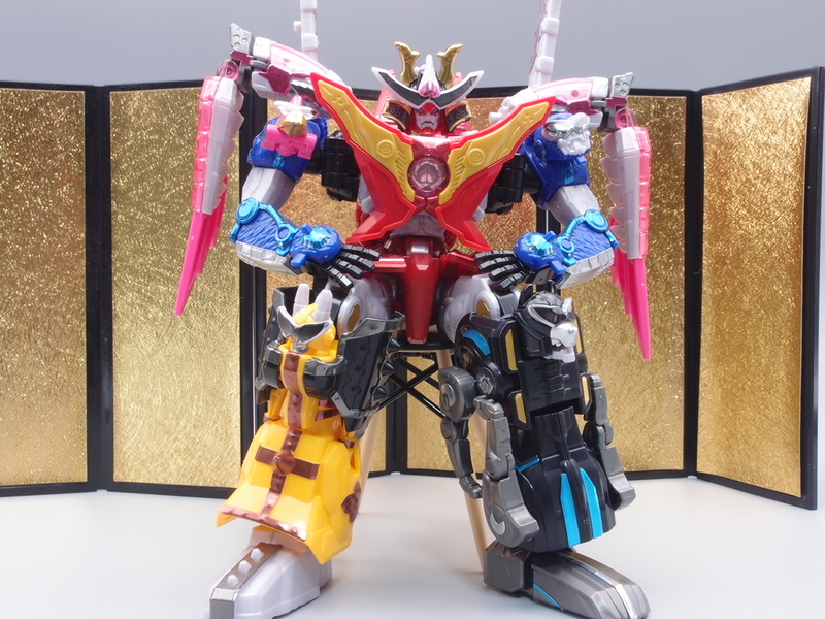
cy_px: 310
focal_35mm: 41
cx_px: 412
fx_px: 977
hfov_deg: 45.8
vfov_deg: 35.1
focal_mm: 8.99
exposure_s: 1/2.5
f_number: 8
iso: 100
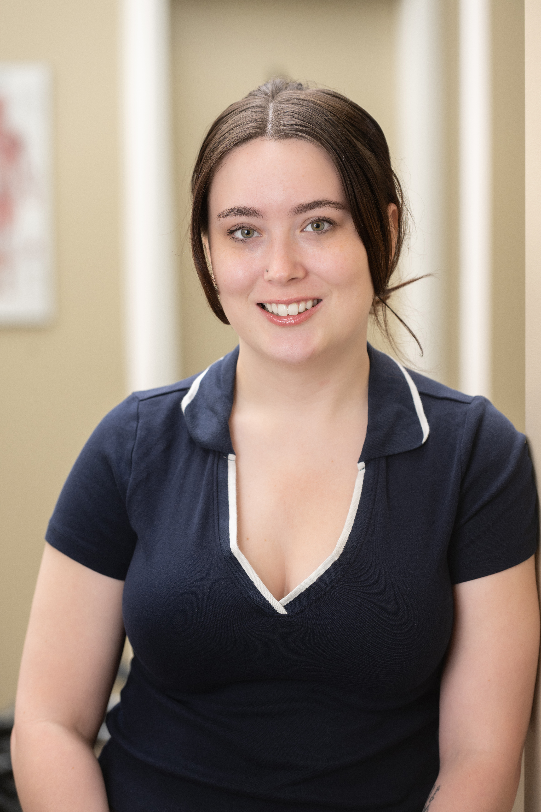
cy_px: 406
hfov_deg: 11.0
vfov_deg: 16.4
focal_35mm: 125
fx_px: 2817
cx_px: 270
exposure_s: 1/160
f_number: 4
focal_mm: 125
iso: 400
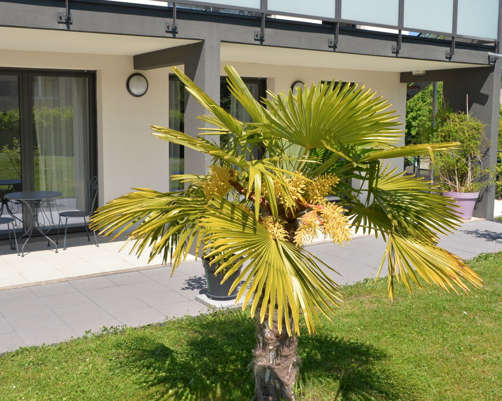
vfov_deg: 37.3
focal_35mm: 40
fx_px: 594
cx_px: 222
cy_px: 181
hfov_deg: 45.7
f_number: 13
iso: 250
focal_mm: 28
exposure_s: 1/200
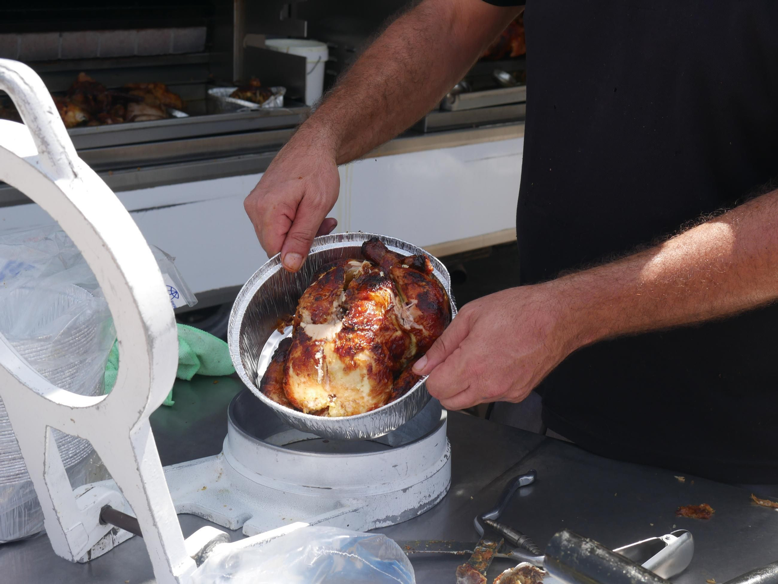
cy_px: 292
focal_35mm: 54
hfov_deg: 35.5
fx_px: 1214
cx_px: 389
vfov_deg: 27.0
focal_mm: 27
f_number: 8
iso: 200
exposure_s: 1/200
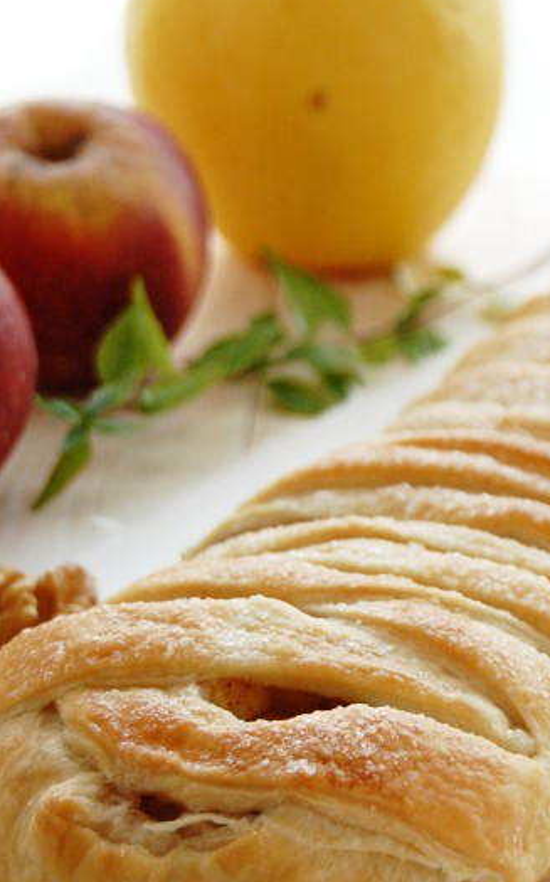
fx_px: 3361
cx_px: 436
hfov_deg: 9.3
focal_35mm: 140
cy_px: 541
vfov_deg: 14.9
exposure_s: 1/30
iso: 800
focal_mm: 48
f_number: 5.6
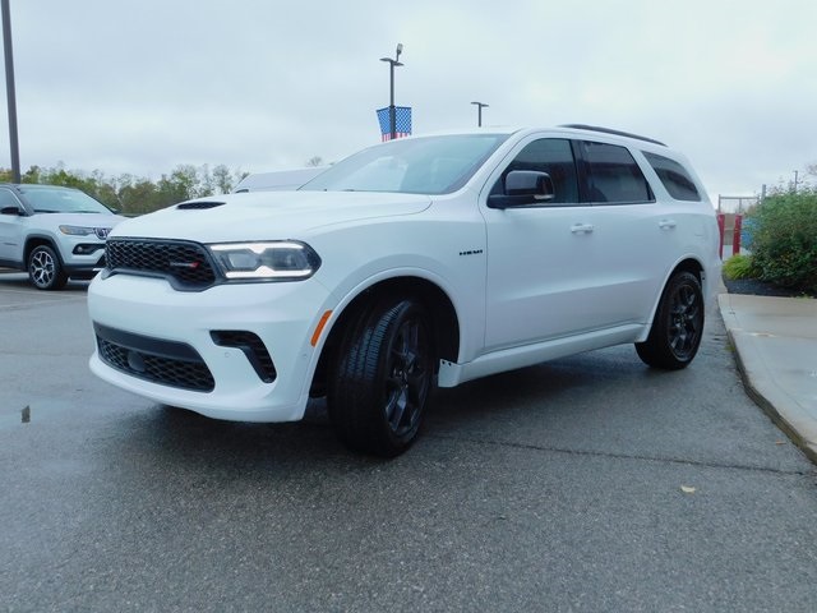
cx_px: 408
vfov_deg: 46.8
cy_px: 306
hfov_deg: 60.0
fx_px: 708
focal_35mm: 30
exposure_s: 1/160
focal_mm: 5.3
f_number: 3.2
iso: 125
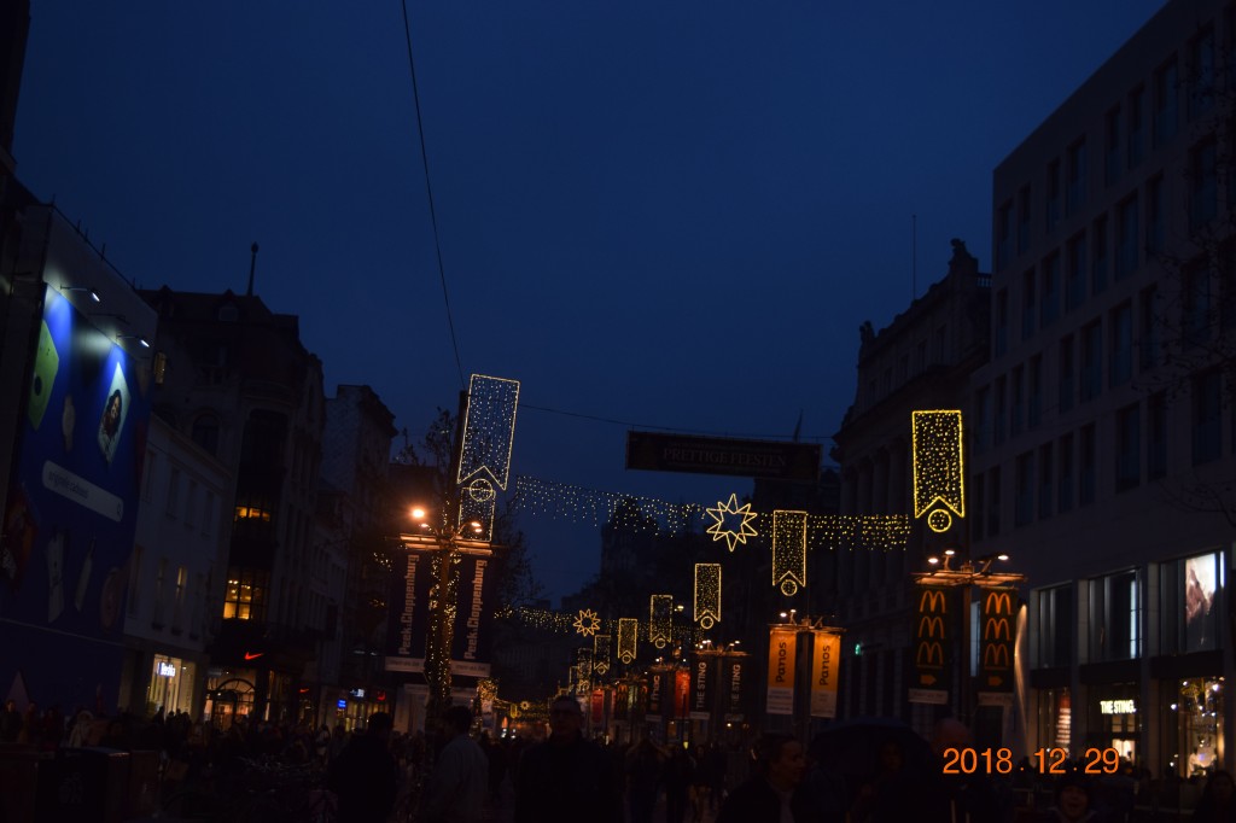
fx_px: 1596
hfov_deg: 42.3
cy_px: 412
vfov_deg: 28.9
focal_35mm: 46
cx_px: 618
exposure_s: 1/100
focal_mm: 31
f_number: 5
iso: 400
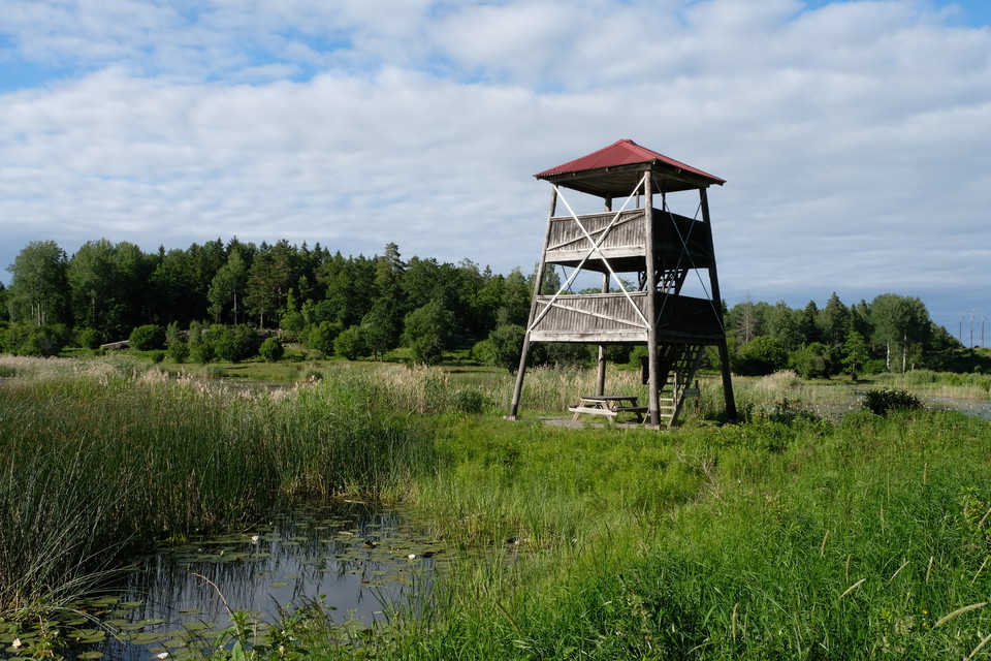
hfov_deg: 57.2
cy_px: 330
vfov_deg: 40.0
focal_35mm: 33
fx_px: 908
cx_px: 496
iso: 400
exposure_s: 1/250
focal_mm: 22
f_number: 13
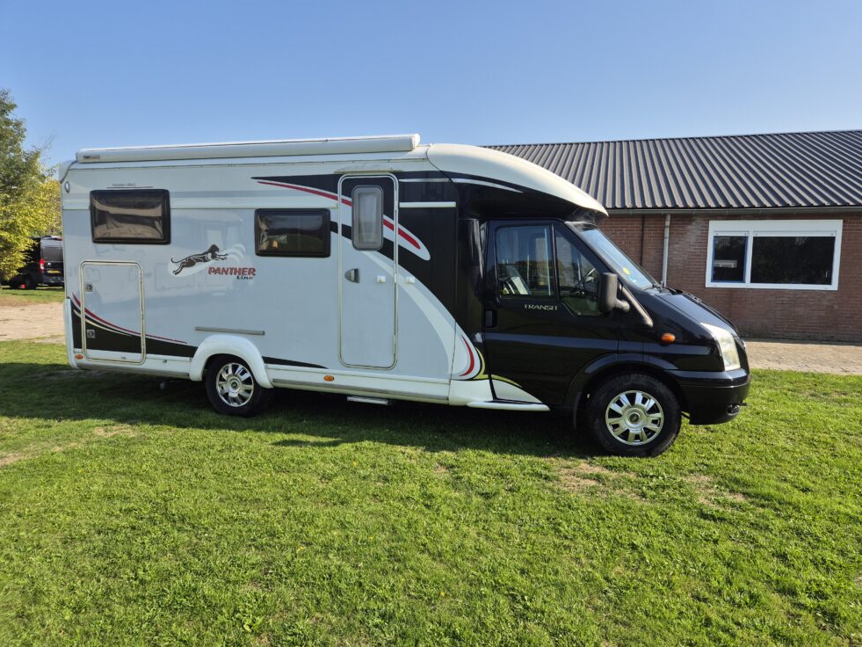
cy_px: 311
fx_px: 598
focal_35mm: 24
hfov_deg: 71.6
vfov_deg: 56.8
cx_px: 444
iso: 25
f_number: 1.8
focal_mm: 5.4
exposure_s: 1/1224
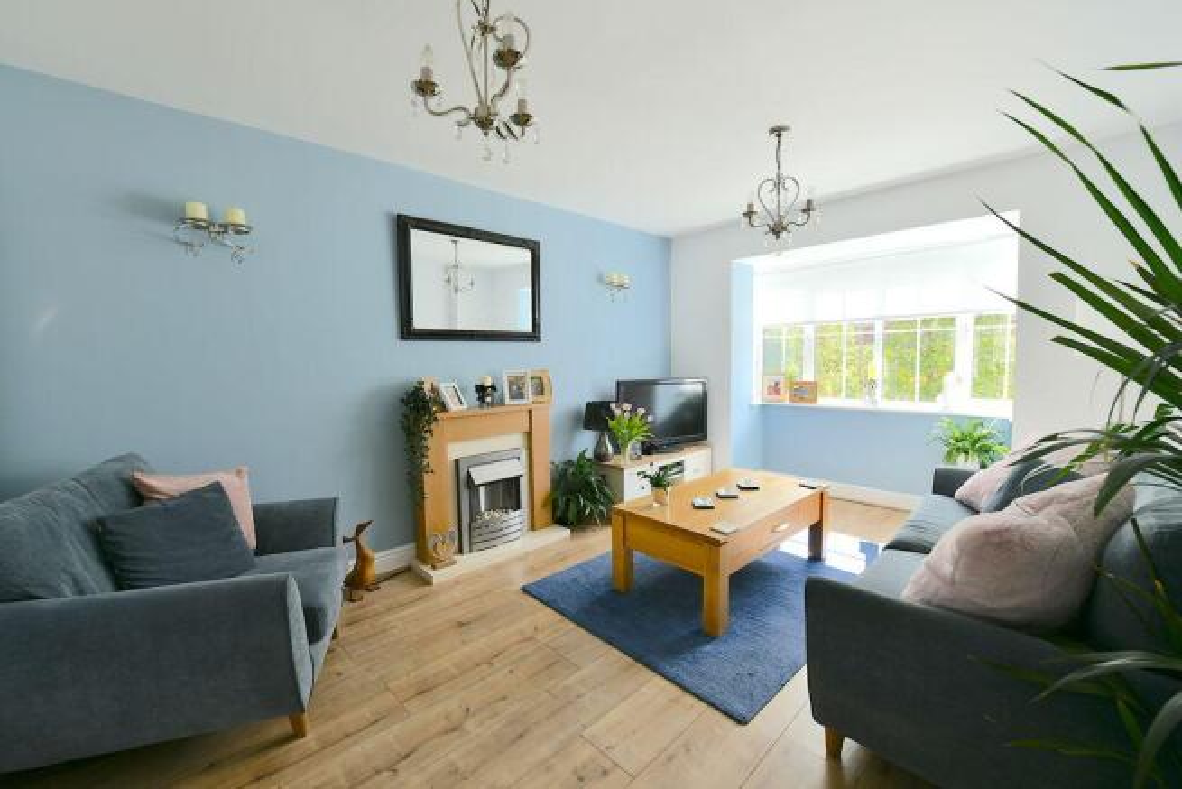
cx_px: 591
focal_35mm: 14
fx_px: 460
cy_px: 394
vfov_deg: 81.2
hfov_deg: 104.2
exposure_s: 1/200
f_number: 7.1
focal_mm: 14
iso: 160
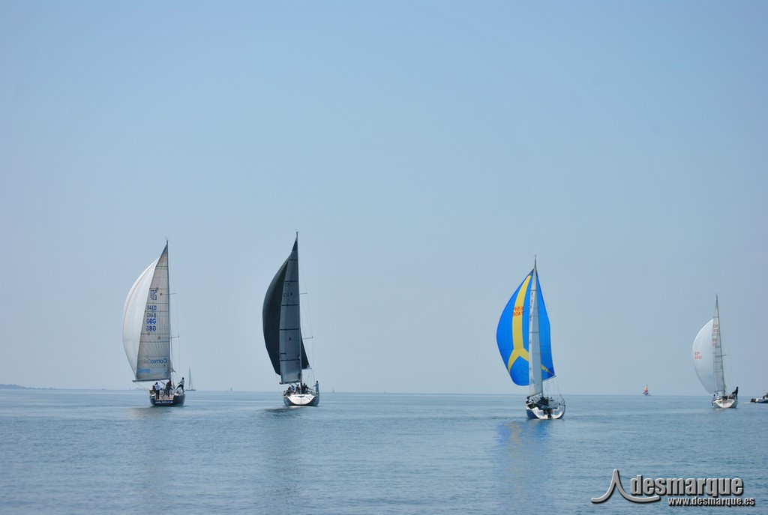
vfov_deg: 14.8
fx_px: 1988
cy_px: 258
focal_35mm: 93
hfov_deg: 21.9
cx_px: 384
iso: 100
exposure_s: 1/640
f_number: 6.3
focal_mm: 62
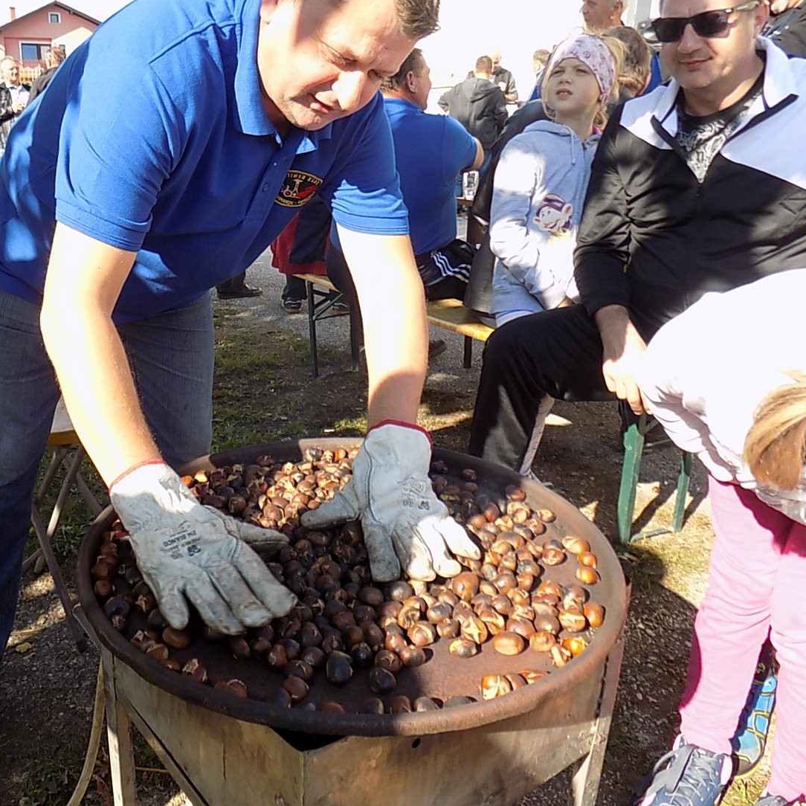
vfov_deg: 54.0
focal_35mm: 30
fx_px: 790
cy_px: 373
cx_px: 245
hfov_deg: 52.6
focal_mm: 4
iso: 80
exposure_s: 1/320
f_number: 3.1
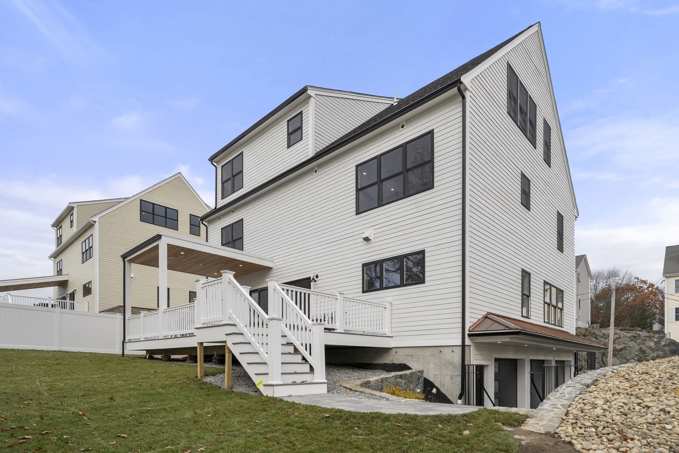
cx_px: 340
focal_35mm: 17
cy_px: 226
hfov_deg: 93.3
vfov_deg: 70.4
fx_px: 321
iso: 320
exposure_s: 1/640
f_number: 7.1
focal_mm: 17
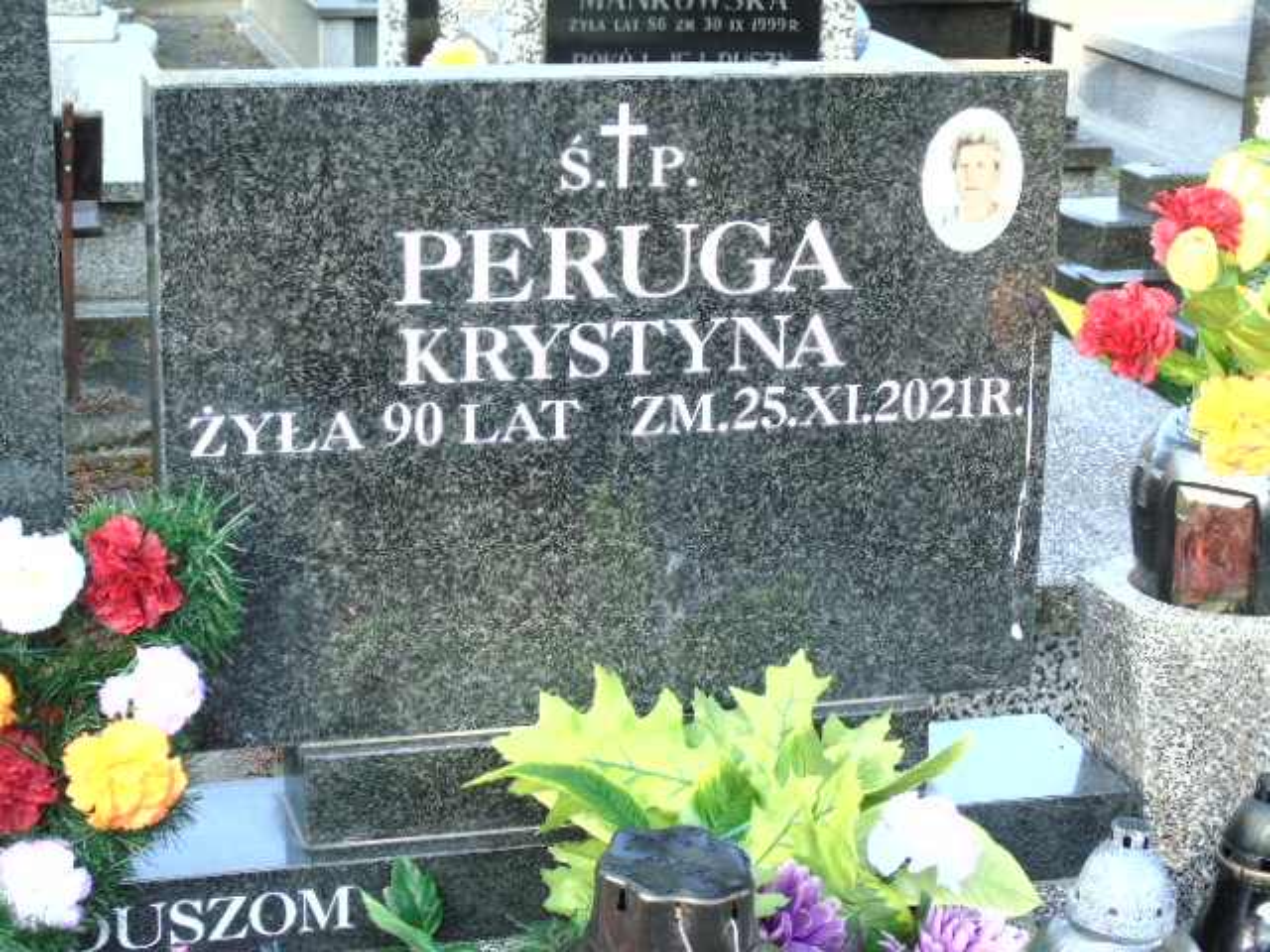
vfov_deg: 20.7
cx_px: 635
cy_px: 476
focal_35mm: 71
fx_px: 2605
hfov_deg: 27.4
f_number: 4.7
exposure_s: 1/40
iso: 80
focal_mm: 13
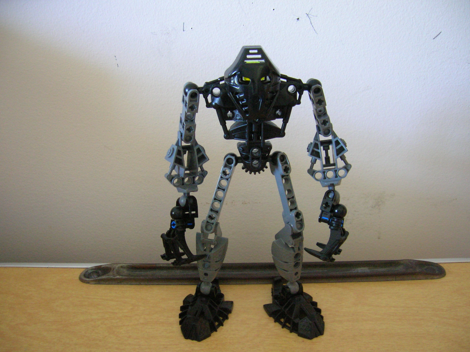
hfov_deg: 54.0
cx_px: 235
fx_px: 461
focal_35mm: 34
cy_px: 176
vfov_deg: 41.7
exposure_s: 1/1.9
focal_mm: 5.7
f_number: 2.9
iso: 200
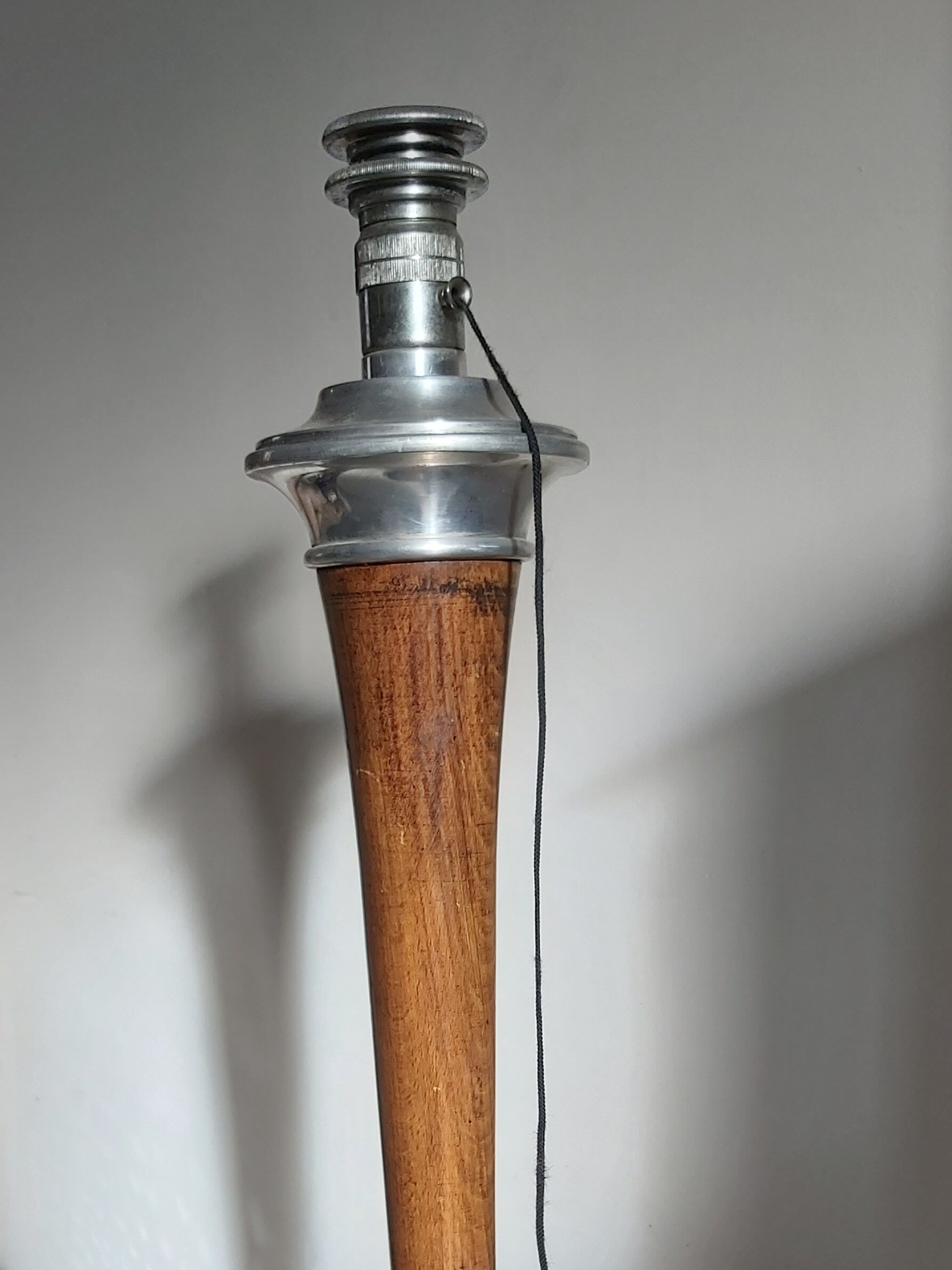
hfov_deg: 32.9
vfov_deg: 41.6
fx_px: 1614
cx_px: 452
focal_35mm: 44
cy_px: 963
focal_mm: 3.92
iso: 64
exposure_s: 1/111
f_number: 1.7
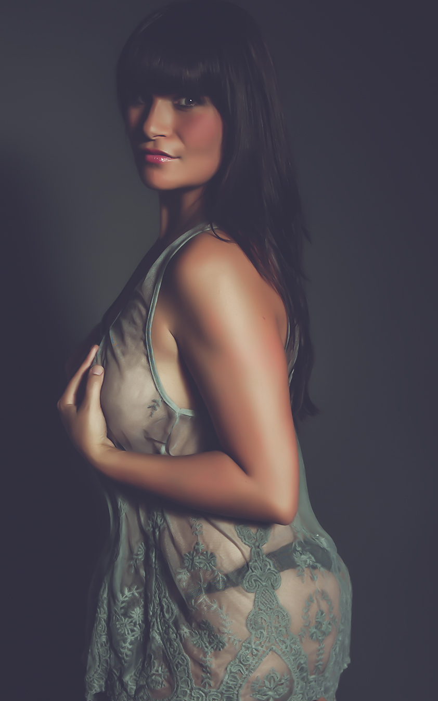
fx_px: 1559
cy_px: 399
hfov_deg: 16.0
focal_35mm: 82
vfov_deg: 25.3
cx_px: 185
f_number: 13
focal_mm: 45
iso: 200
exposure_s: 1/500
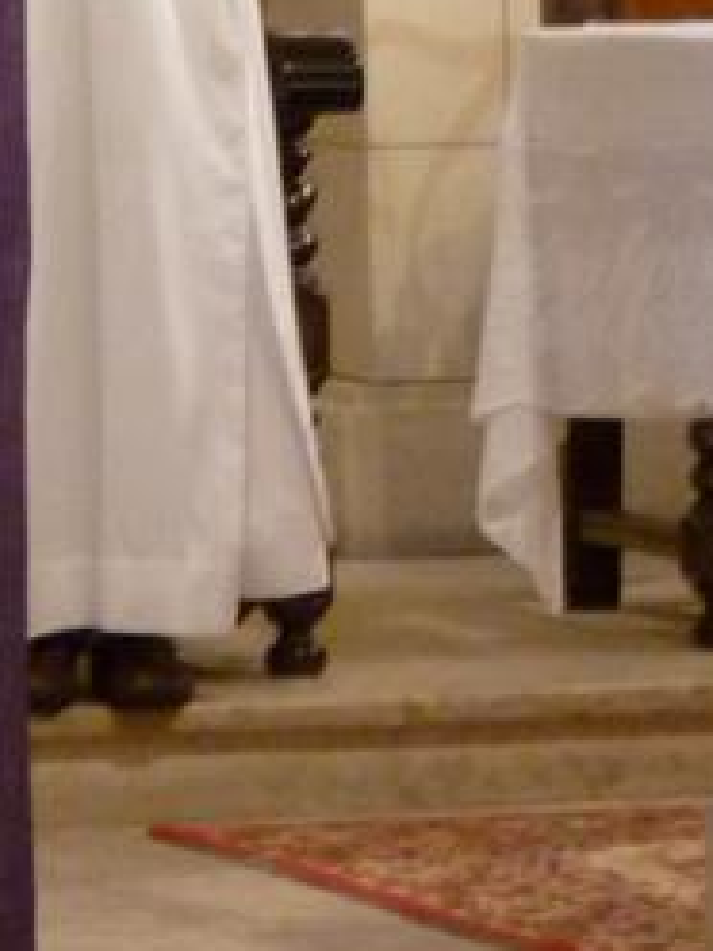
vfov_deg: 7.3
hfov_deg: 5.5
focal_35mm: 268
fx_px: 7360
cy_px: -257
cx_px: -414
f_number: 3.2
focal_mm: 10.4
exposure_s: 1/8
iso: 400
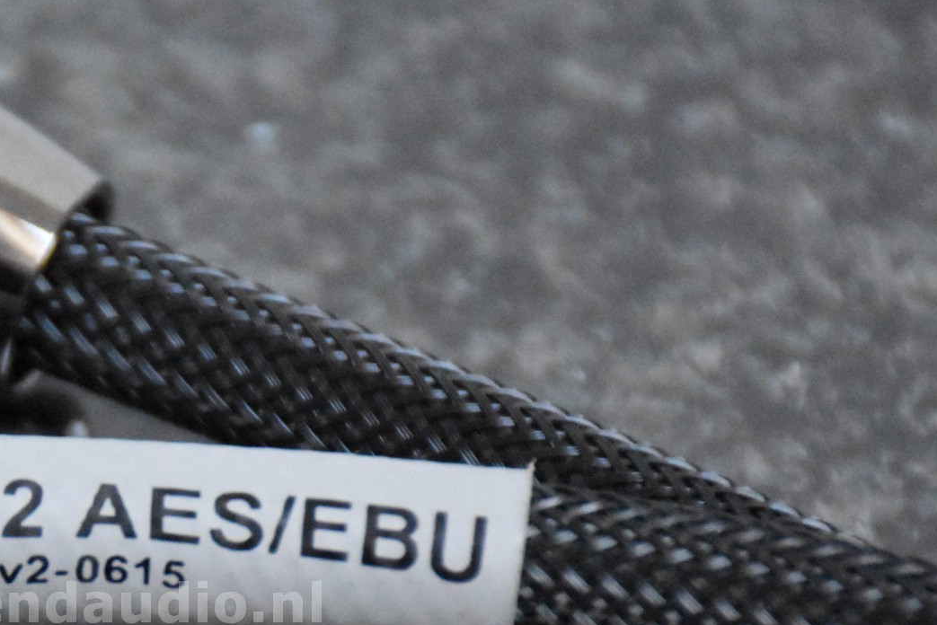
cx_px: -44
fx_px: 12574
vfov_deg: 2.8
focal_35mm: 483
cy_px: 601
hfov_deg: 4.3
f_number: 5.6
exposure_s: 1/125
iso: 10000
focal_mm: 140
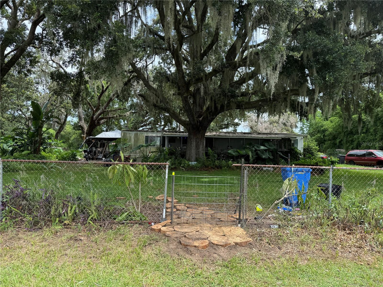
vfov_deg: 56.8
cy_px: 144
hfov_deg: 71.6
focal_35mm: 24
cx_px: 192
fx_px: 266
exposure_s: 1/1026
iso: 80
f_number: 1.78
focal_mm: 6.76
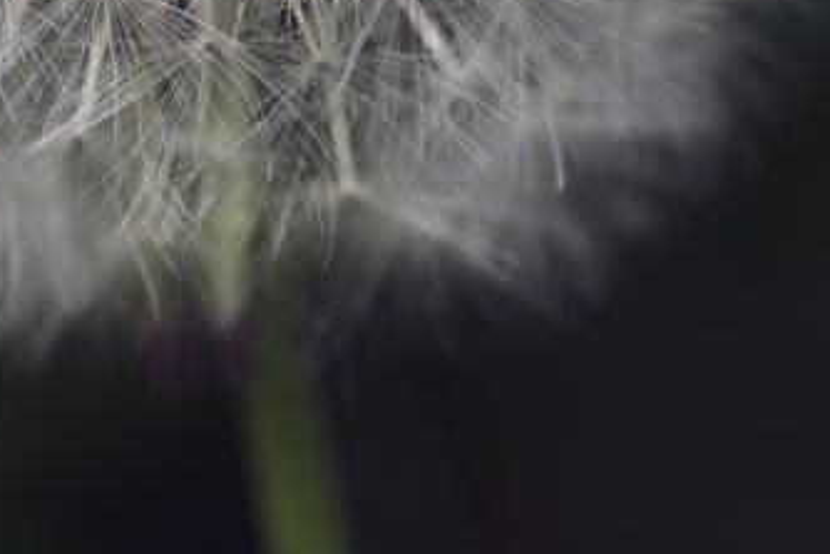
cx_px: 166
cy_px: 92
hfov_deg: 11.2
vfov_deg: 7.5
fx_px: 4221
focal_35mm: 183
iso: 200
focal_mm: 100
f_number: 8
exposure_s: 1/100
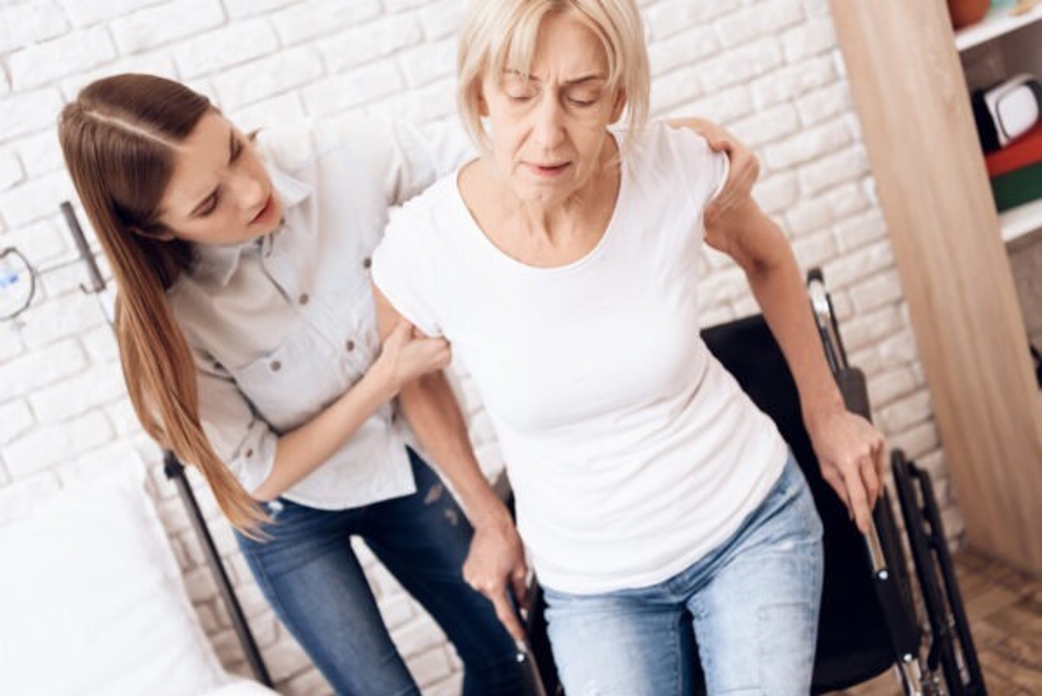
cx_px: 521
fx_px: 1506
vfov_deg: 26.0
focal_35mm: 52
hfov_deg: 38.2
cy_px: 348
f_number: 3.2
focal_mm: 52
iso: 400
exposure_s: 1/100
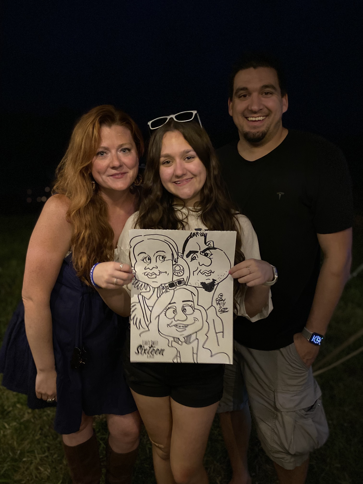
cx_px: 182
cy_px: 242
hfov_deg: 53.1
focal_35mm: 26
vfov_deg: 67.3
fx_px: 364
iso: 1000
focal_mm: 4.25
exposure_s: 1/15
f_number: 1.8
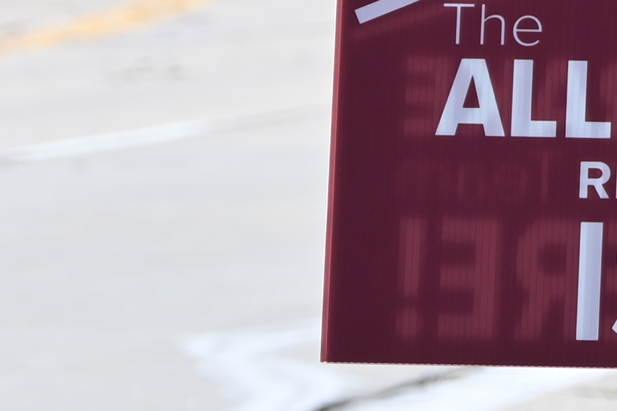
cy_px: 238
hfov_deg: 3.0
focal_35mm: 688
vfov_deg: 2.0
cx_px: 1651
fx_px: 11785
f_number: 6.3
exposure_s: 1/320
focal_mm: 115
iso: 100
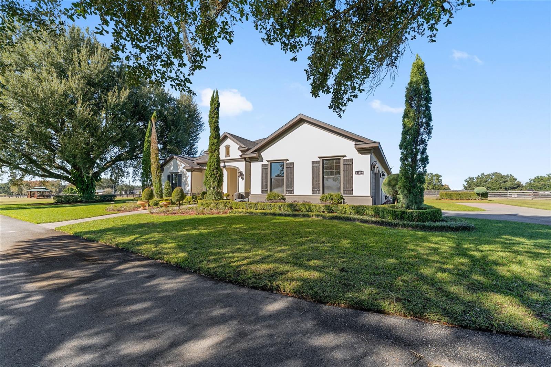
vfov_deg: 77.7
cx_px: 276
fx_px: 228
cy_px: 184
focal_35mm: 15
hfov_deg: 100.8
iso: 500
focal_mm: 14.9
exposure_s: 1/500
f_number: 7.1
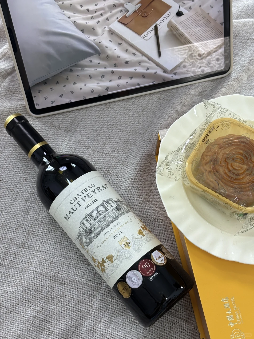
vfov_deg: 36.8
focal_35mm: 52
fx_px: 509
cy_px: 170
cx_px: 127
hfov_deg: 28.0
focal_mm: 5.96
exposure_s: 1/100
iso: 32
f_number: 1.6
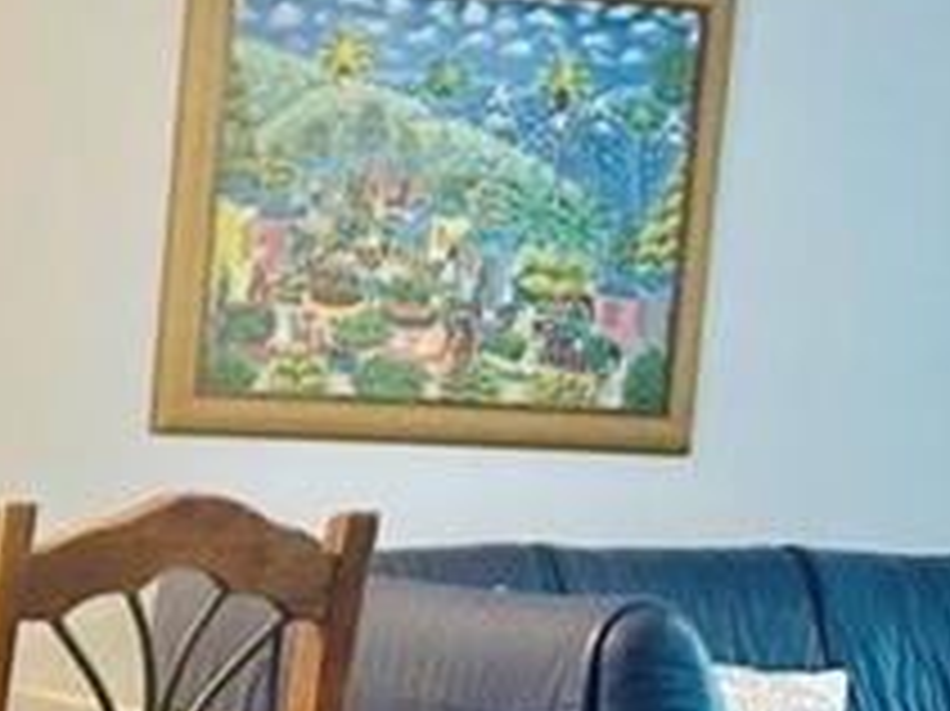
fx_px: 2496
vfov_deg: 15.8
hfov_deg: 18.7
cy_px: 783
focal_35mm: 91
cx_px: -527
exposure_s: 1/60
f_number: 1.78
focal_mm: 6.86
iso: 320
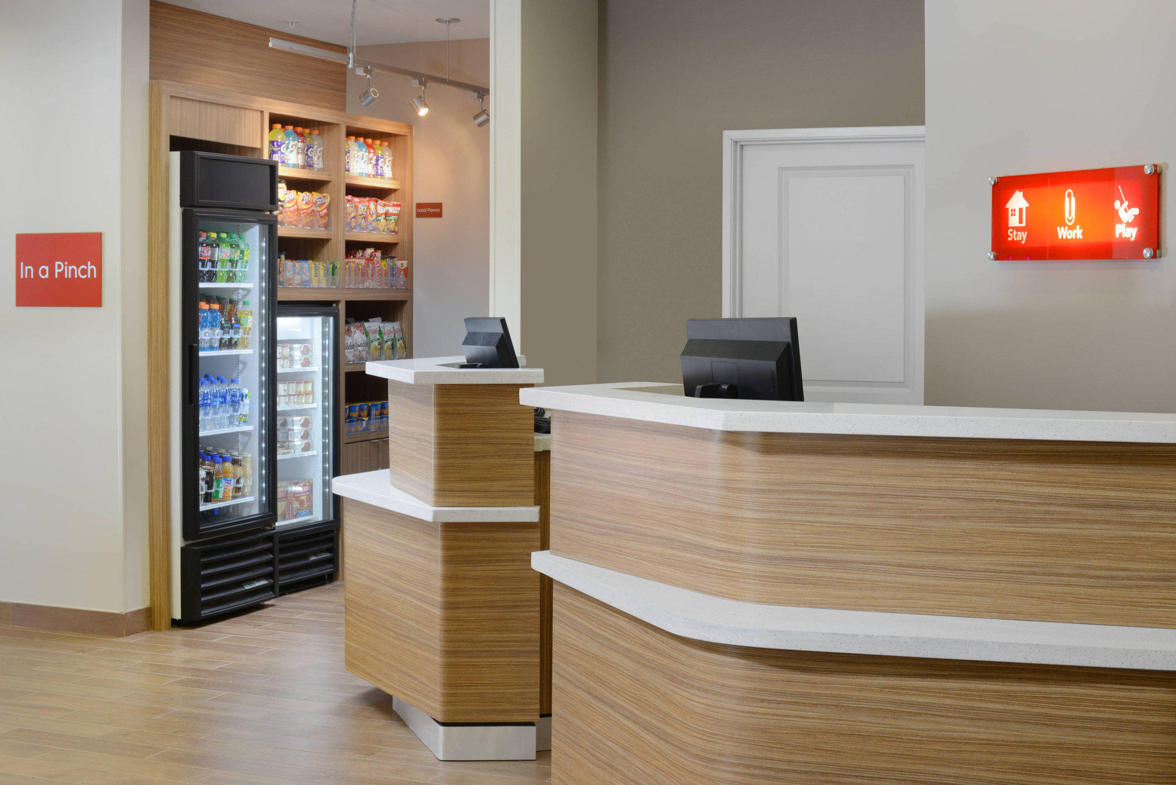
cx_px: 588
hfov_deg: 39.6
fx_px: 1633
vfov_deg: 27.0
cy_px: 392
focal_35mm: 50
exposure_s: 1/8
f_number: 11
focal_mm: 50
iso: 640
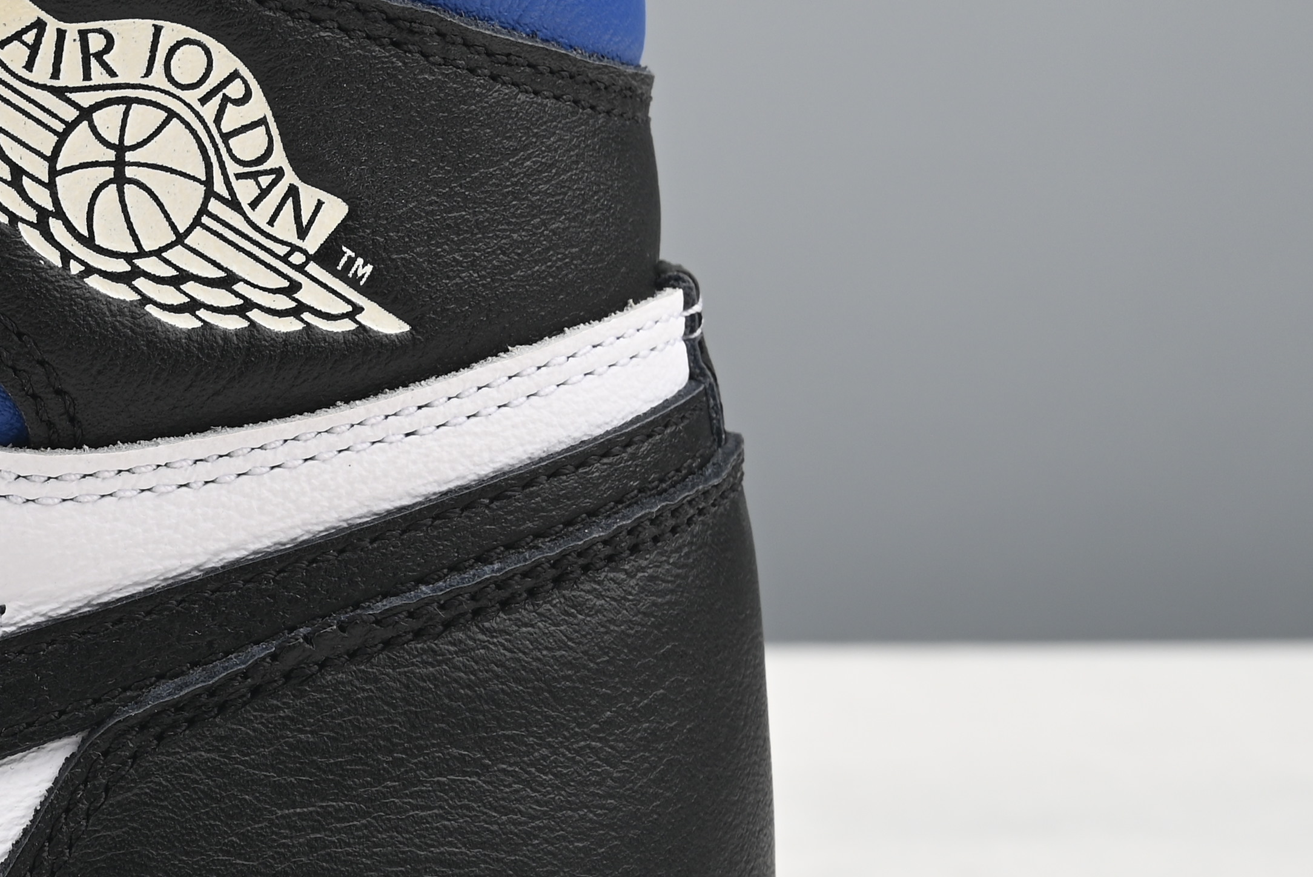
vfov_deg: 12.4
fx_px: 4050
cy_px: 470
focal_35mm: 111
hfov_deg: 17.7
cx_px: -165
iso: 100
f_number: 11
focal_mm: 40
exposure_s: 1/200
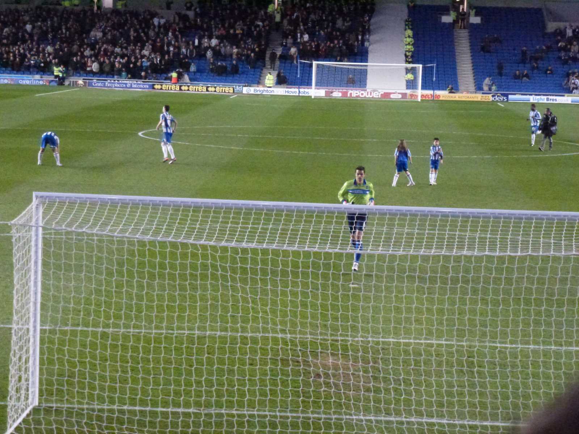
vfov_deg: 14.2
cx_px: 290
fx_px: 1740
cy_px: 217
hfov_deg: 18.9
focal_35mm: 104
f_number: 5
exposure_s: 1/80
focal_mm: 18.7
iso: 1600
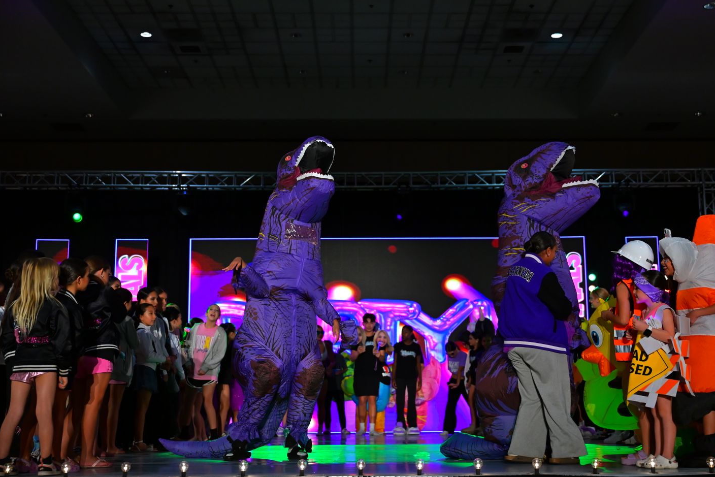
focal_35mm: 49
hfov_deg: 40.3
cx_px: 380
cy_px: 234
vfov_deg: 27.5
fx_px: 973
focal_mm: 46
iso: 3200
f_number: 3.2
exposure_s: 1/1000
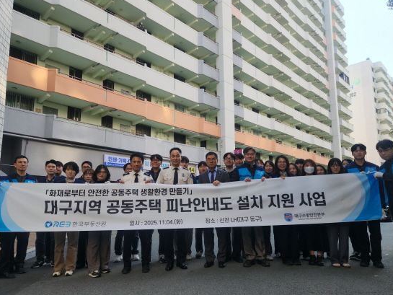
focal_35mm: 27
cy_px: 158
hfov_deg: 65.3
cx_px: 193
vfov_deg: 51.3
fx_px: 307
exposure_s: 1/333
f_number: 1.8
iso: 20
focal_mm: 5.4
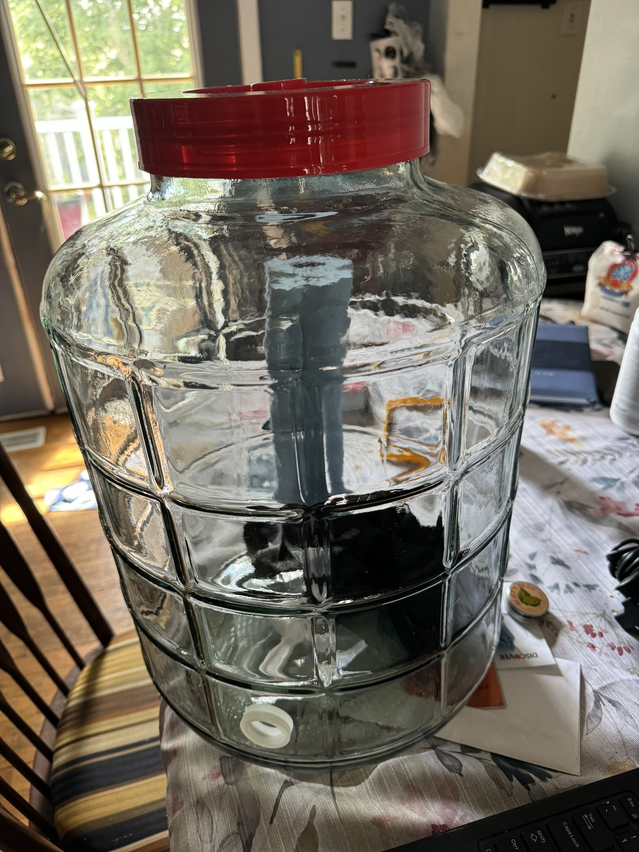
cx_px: 320
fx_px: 591
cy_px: 426
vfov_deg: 71.6
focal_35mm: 24
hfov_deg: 56.8
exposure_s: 1/60
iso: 250
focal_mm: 6.76
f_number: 1.78
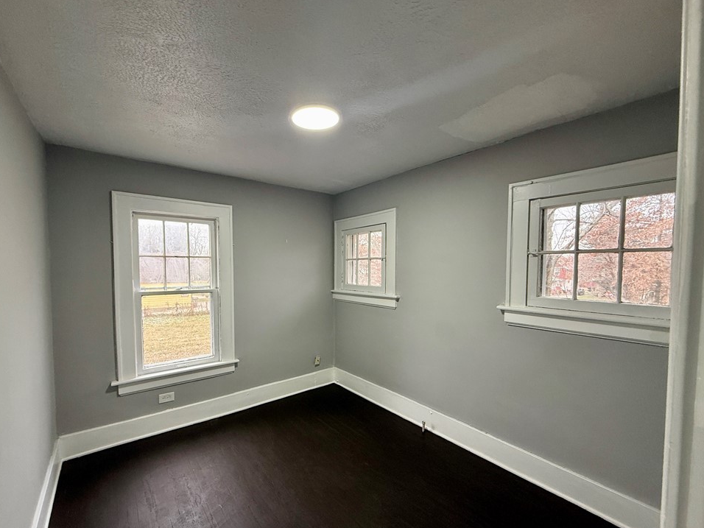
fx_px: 305
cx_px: 332
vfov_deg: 81.7
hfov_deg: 98.1
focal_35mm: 15
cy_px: 280
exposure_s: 1/120
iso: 200
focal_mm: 2.22
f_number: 2.2
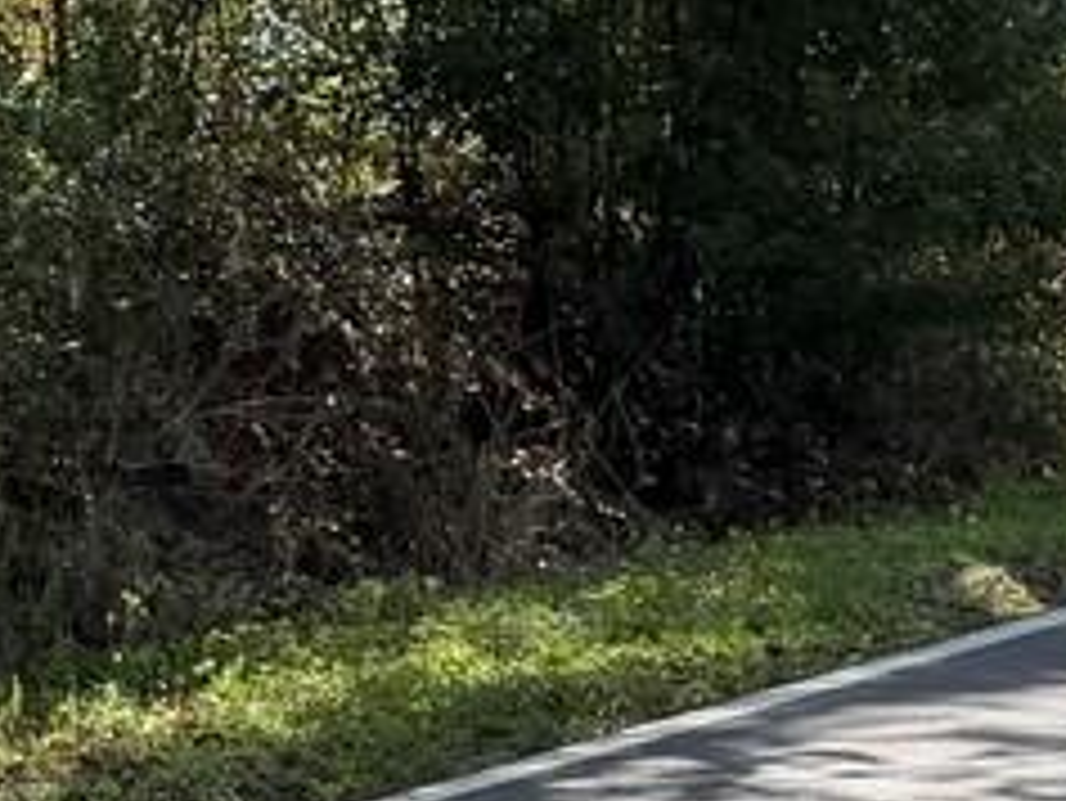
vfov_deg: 9.1
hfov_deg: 11.4
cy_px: 99
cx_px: -814
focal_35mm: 162
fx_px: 4991
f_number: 1.78
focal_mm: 6.76
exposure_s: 1/1437
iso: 100
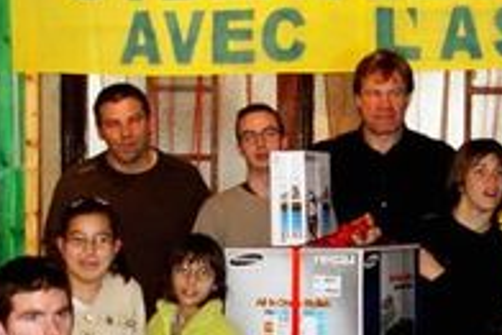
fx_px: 1120
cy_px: 329
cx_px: 231
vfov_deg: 16.7
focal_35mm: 80
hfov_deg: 25.3
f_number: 4.5
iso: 400
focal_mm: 21
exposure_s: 1/40
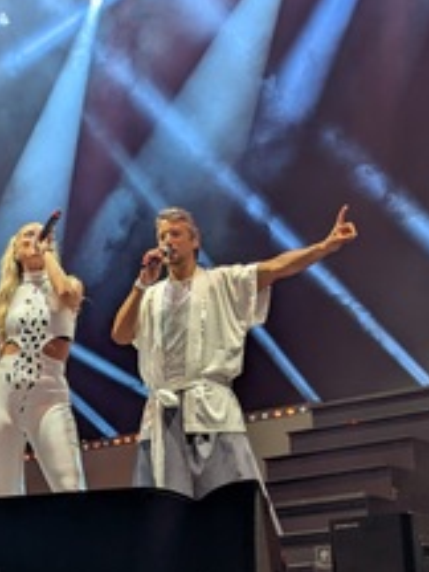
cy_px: 312
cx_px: 44
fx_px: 1471
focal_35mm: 89
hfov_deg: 16.4
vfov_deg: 22.0
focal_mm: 6.81
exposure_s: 1/124
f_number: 1.85
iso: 43
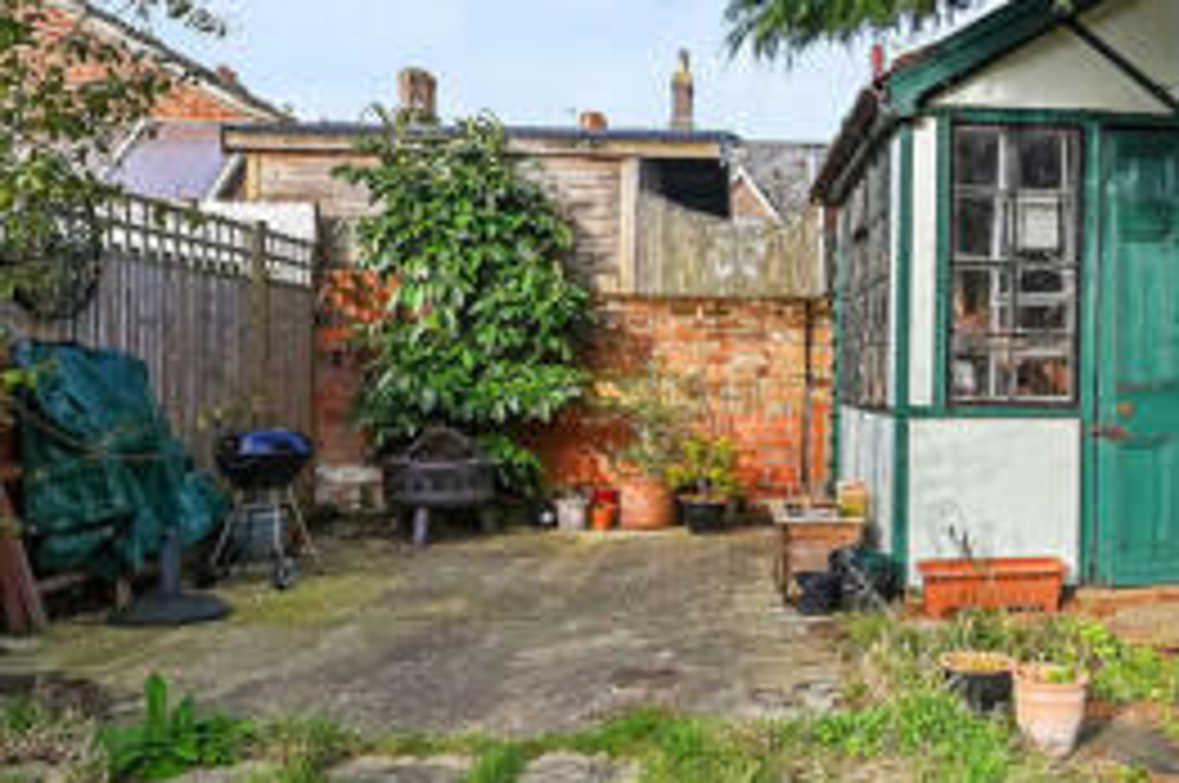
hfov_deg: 52.4
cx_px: 864
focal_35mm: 35
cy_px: 369
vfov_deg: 37.7
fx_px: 1145
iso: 400
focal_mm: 14
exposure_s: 1/320
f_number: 8
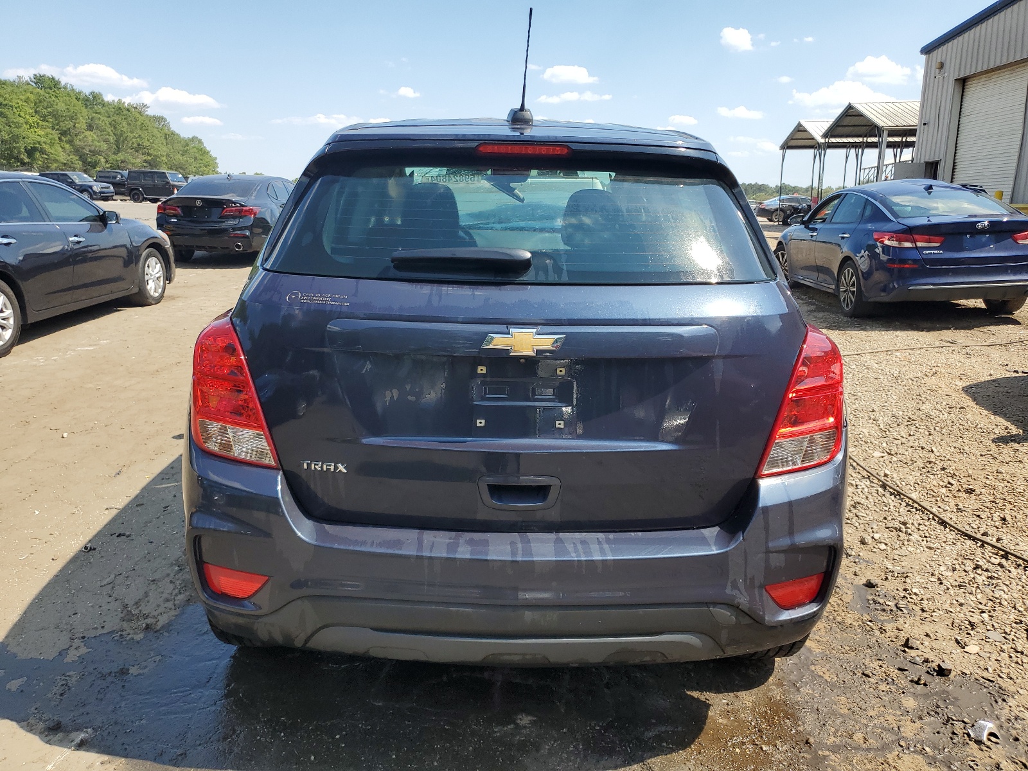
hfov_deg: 67.3
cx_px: 514
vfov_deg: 53.1
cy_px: 386
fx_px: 772
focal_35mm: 26
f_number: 1.5
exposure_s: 1/2000
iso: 50
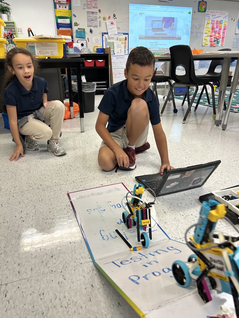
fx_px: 239
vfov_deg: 67.3
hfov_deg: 53.1
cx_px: 120
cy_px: 159
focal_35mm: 26
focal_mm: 5.7
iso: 80
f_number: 1.5
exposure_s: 1/60
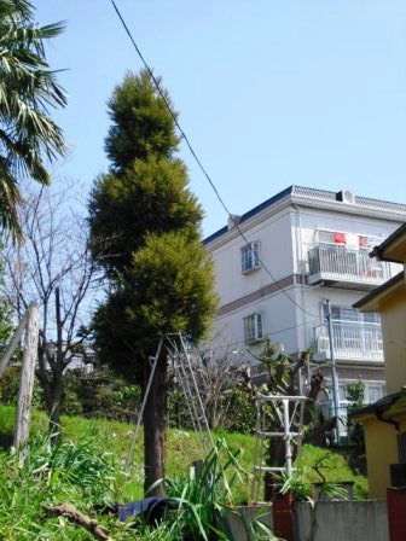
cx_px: 203
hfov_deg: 27.5
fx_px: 829
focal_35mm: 53
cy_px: 270
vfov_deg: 36.2
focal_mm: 9.4
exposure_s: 1/400
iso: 64
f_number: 3.8
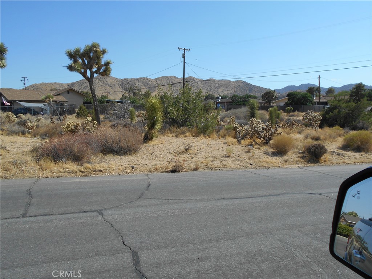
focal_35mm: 28
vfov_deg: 49.7
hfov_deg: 63.4
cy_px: 140
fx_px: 301
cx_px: 186
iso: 80
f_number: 3.4
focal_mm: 5.1
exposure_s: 1/1250
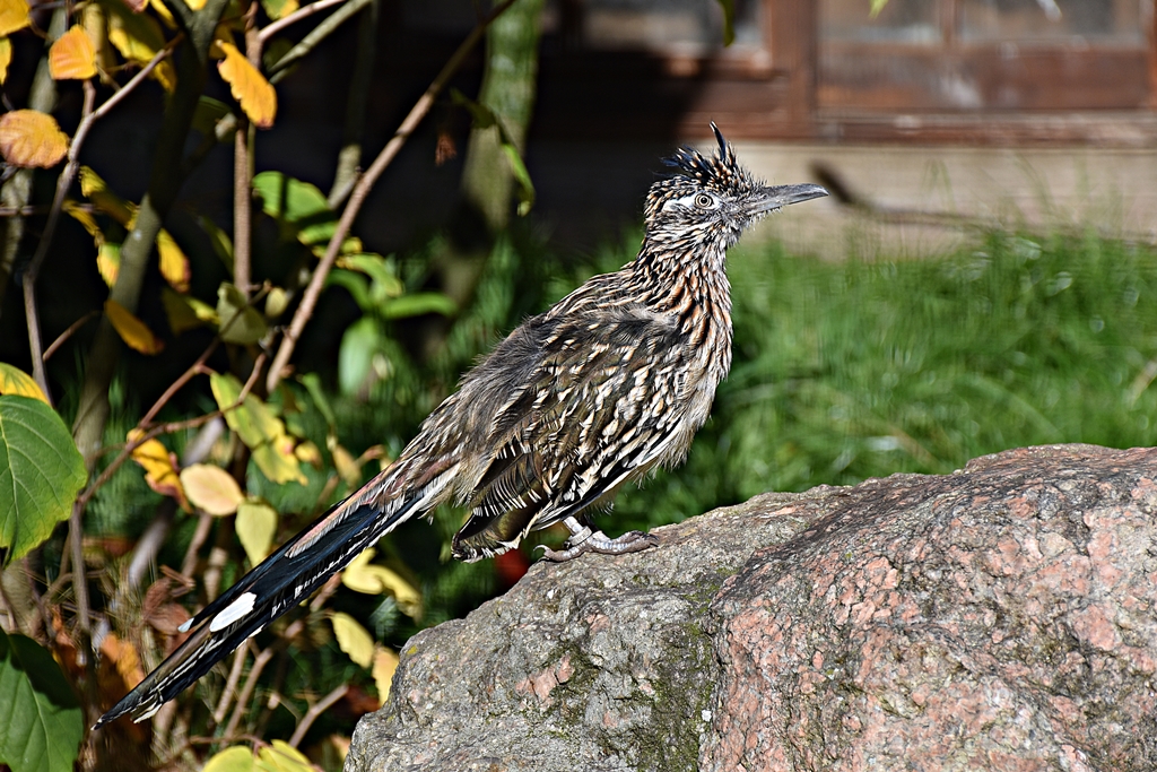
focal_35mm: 158
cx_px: 578
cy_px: 386
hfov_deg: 13.0
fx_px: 5062
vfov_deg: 8.7
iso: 200
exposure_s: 1/640
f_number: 6.3
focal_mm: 105
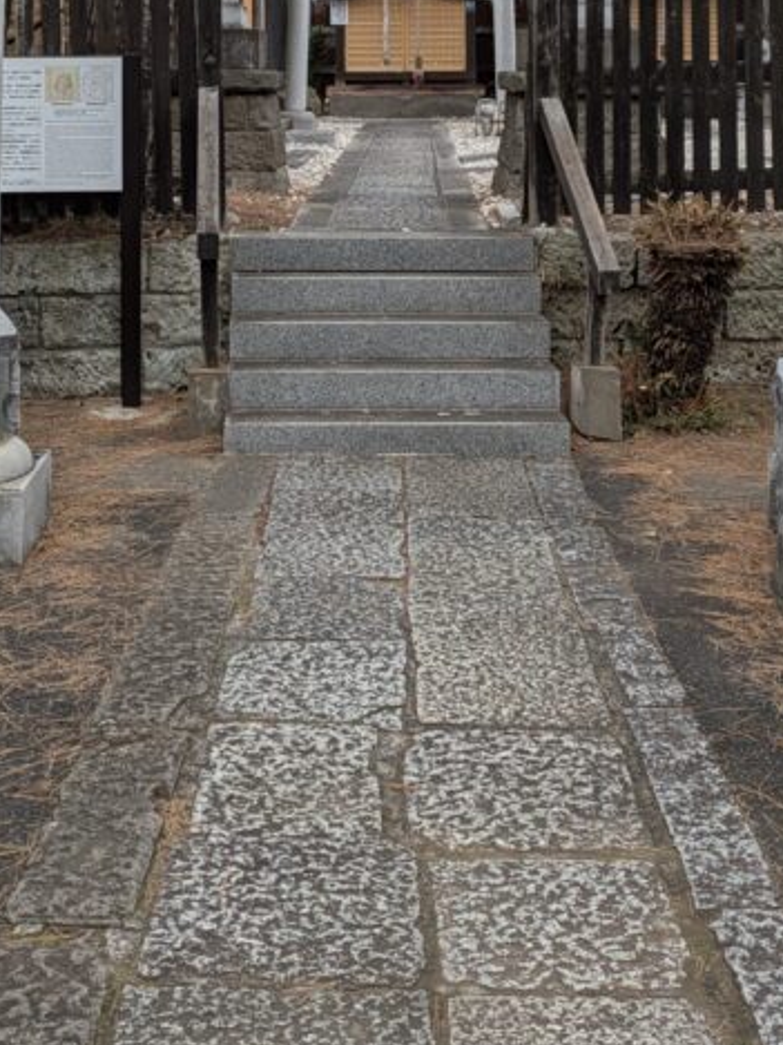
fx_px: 1719
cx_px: 277
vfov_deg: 31.9
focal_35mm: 57
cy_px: 71
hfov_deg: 25.6
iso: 49
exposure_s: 1/1045
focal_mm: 5.43
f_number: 1.89
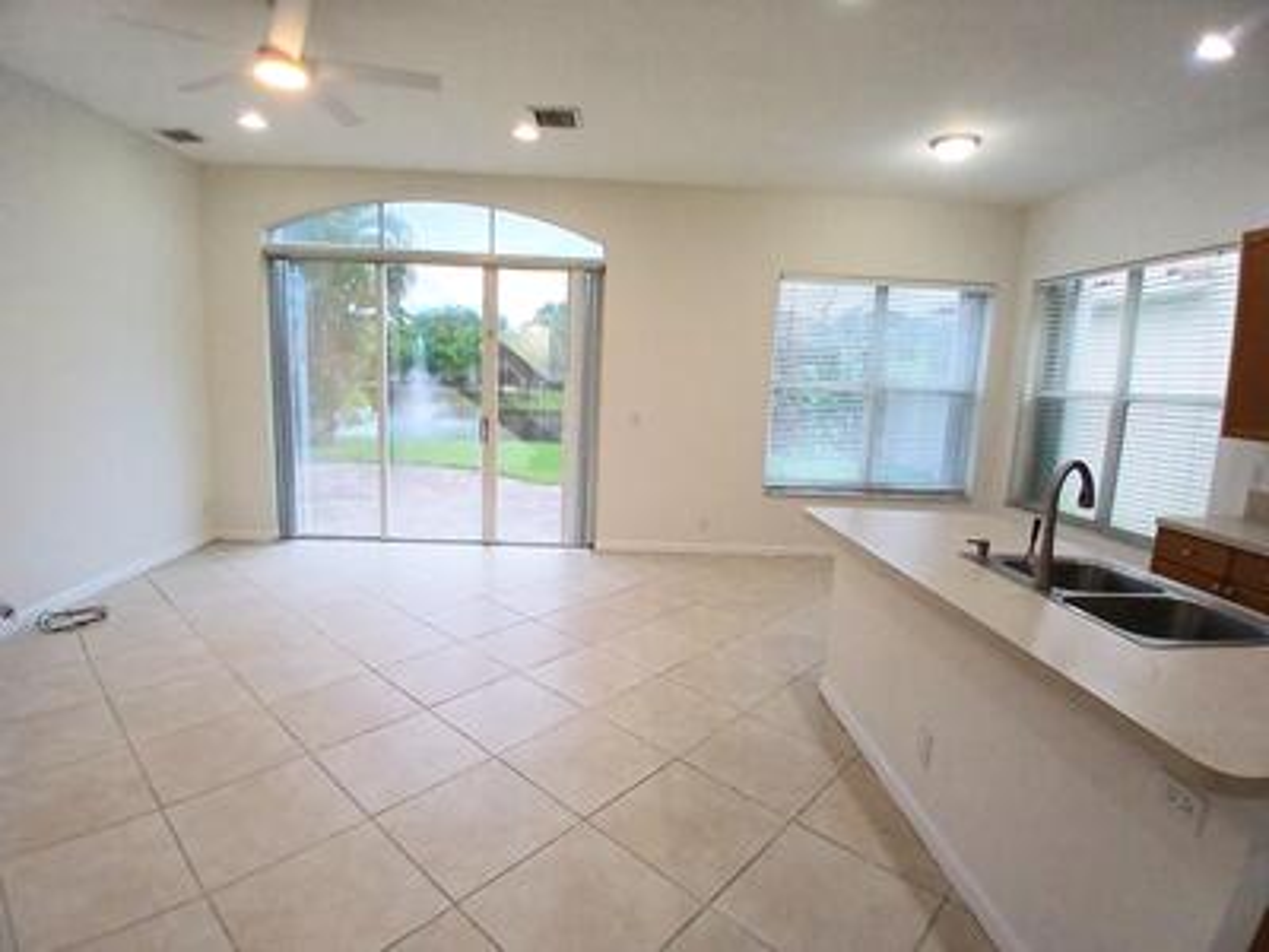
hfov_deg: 91.0
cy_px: 476
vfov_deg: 74.7
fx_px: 623
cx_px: 634
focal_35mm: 17
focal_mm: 1.4
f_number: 2.2
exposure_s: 1/60
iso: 100
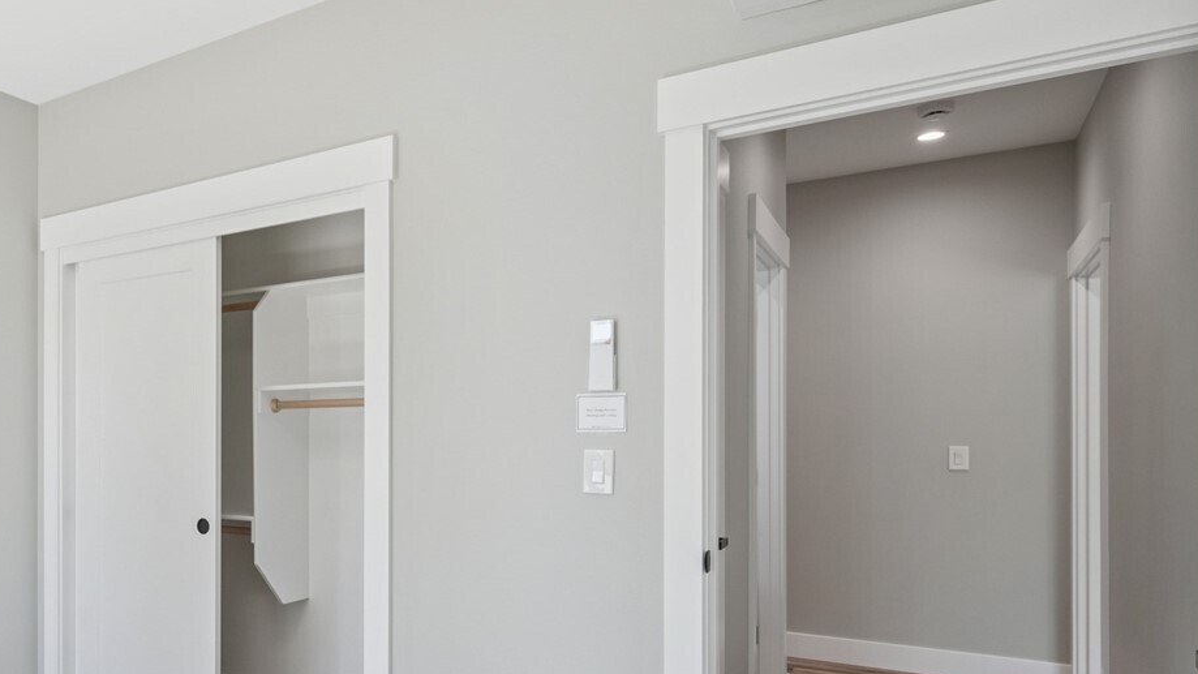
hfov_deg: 59.9
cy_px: 444
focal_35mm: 29
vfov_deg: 39.7
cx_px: 211
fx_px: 921
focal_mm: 15
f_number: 8
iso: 400
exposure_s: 1/50
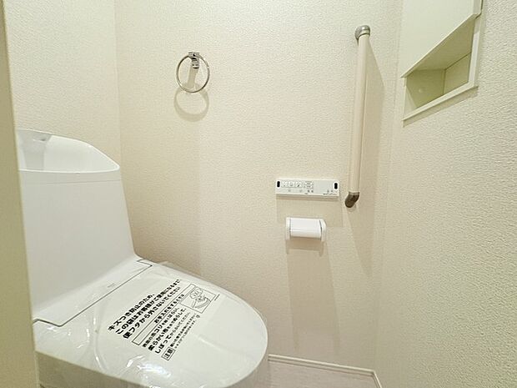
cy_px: 194
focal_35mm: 14
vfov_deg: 85.7
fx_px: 209
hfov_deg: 102.1
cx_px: 258
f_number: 2.2
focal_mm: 2.22
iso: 125
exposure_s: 1/50
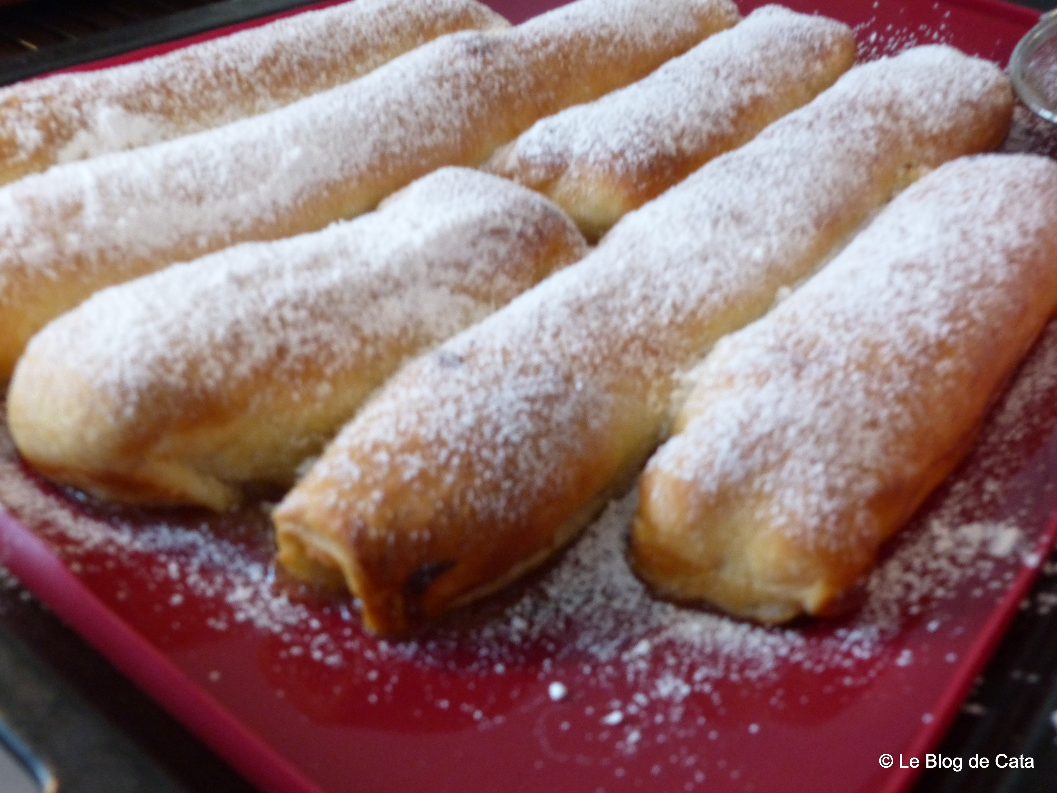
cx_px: 528
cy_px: 396
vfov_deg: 39.7
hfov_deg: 51.4
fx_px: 1099
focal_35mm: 36
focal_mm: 6.4
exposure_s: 1/6
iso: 400
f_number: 4.5
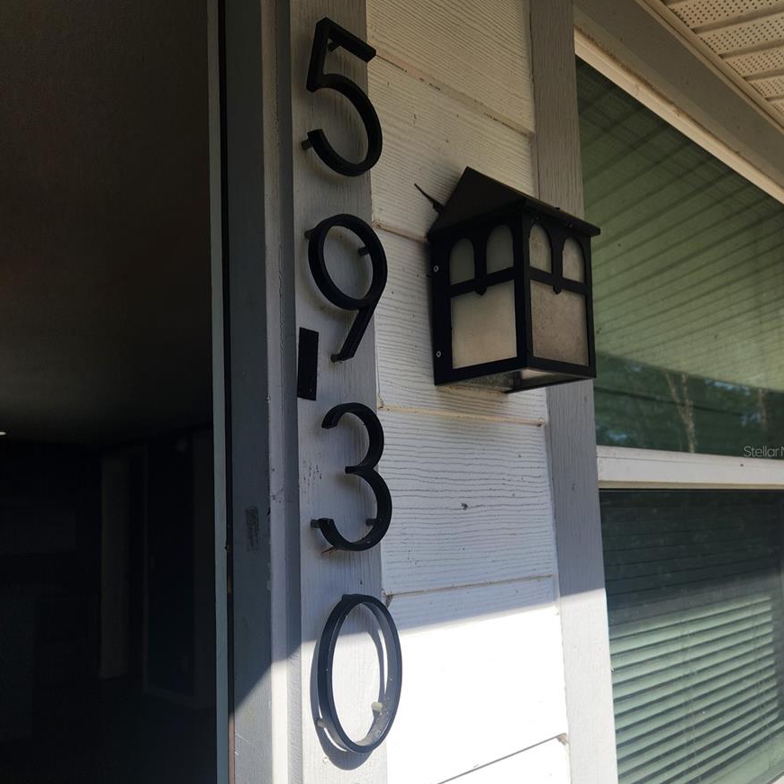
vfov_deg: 57.1
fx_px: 717
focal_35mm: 28
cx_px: 402
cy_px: 451
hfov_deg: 57.3
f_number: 1.8
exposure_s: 1/1218
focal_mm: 5.4
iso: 20
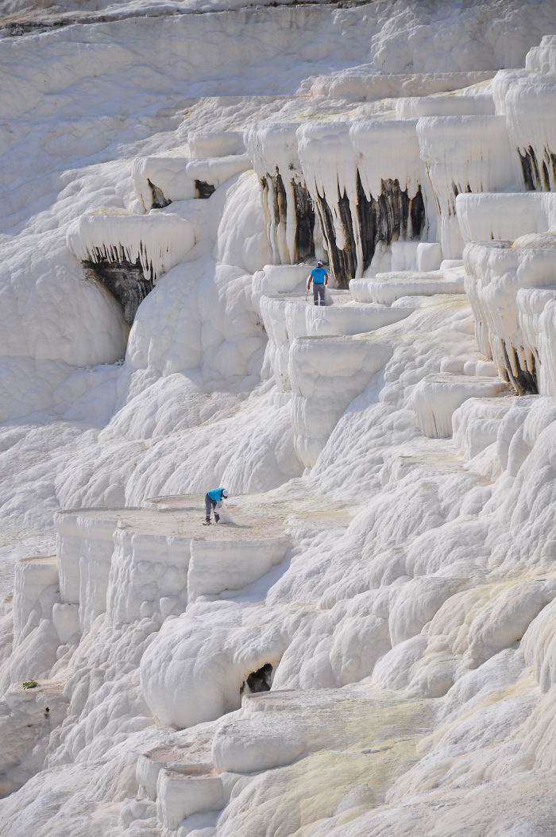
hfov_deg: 8.7
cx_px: 278
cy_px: 418
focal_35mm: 158
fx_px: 3656
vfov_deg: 13.1
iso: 200
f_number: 7.1
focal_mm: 105
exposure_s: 1/800
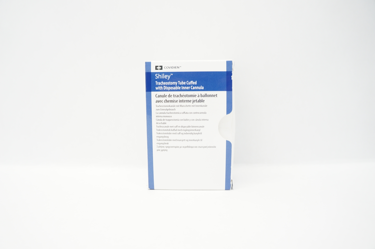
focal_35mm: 27
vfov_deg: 47.8
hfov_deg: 67.4
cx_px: 188
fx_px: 281
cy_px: 124
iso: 400
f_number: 4
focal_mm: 18
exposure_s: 1/60
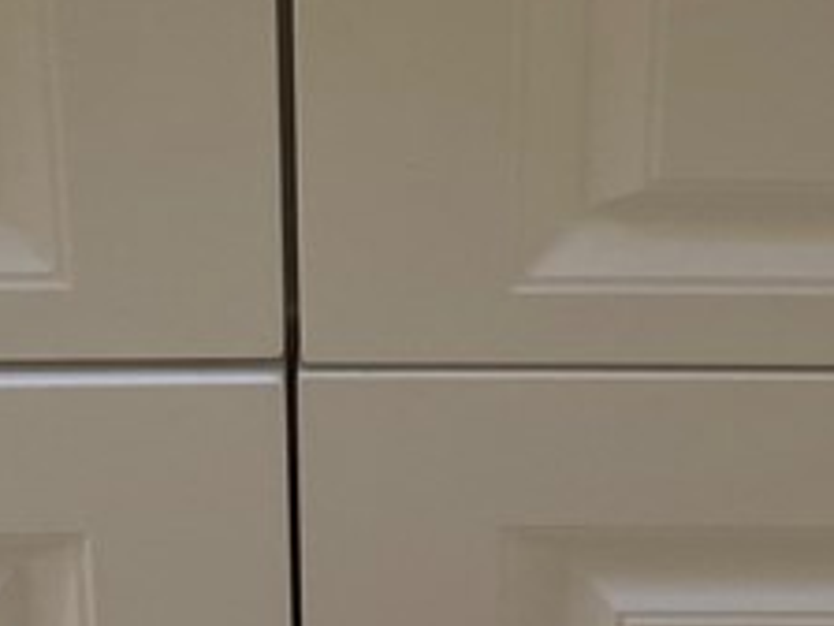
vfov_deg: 12.0
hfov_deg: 16.5
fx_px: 2867
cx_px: 495
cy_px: -265
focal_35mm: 119
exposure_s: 1/120
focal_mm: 4.25
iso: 100
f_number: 1.8
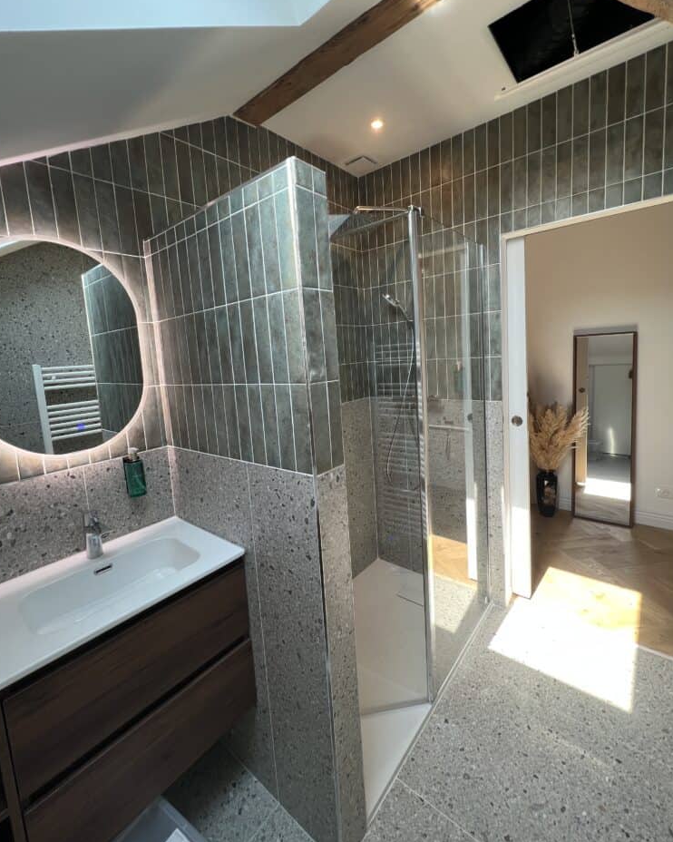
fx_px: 349
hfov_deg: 88.0
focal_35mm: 14
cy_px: 395
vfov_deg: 100.6
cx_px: 335
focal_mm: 1.57
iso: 64
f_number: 1.8
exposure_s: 1/100
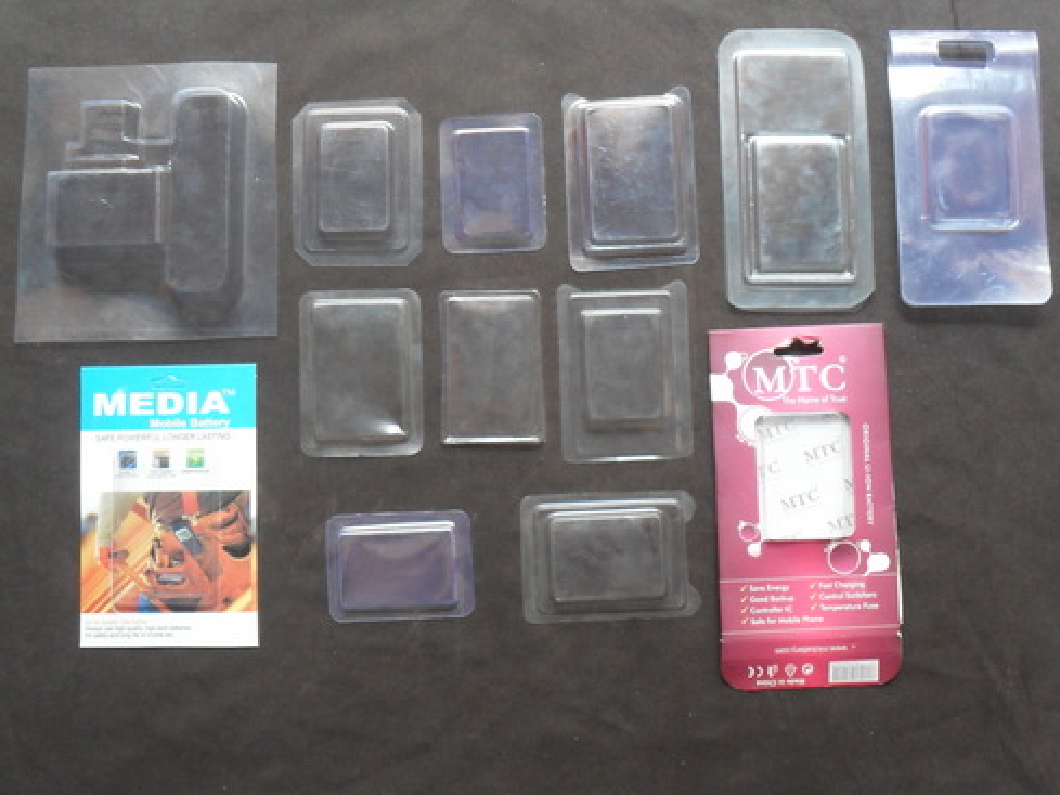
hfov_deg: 42.1
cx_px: 533
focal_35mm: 45
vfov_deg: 32.2
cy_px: 395
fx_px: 1378
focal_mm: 7.8
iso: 400
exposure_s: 1/20
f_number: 4.5
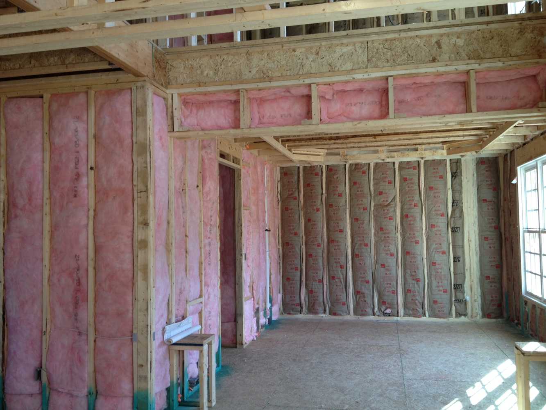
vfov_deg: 40.7
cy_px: 205
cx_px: 273
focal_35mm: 35
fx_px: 552
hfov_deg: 52.6
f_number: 2.4
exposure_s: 1/40
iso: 50
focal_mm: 4.28
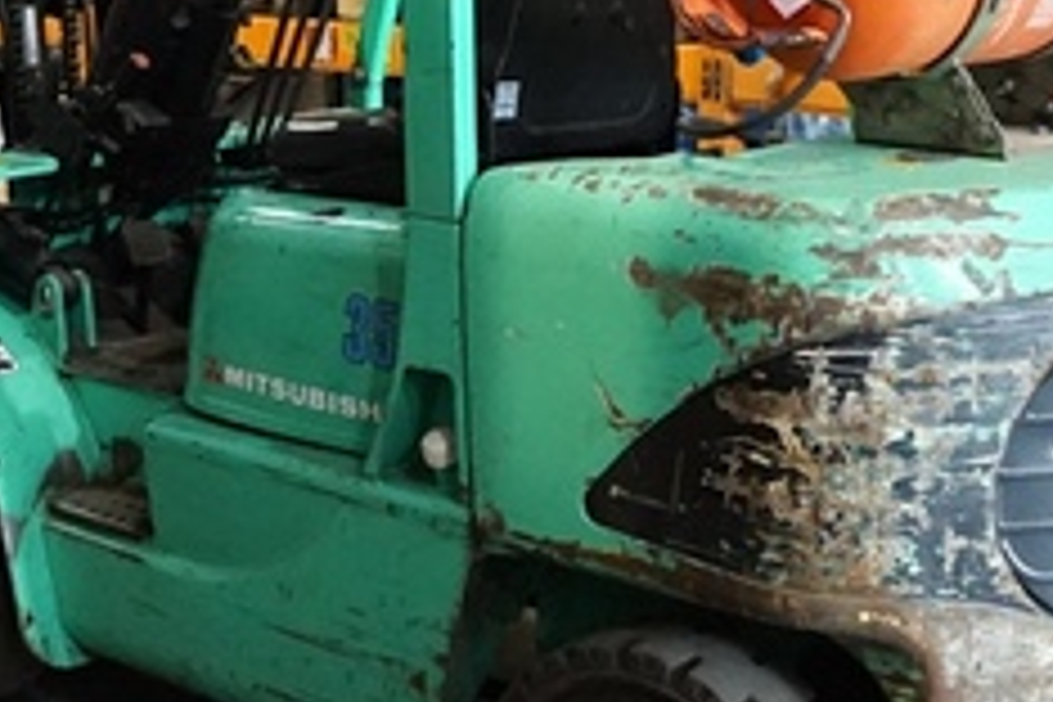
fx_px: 2164
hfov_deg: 27.3
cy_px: 212
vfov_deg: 18.4
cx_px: 416
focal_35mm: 74
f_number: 3.5
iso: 3200
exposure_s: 1/40
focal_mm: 16
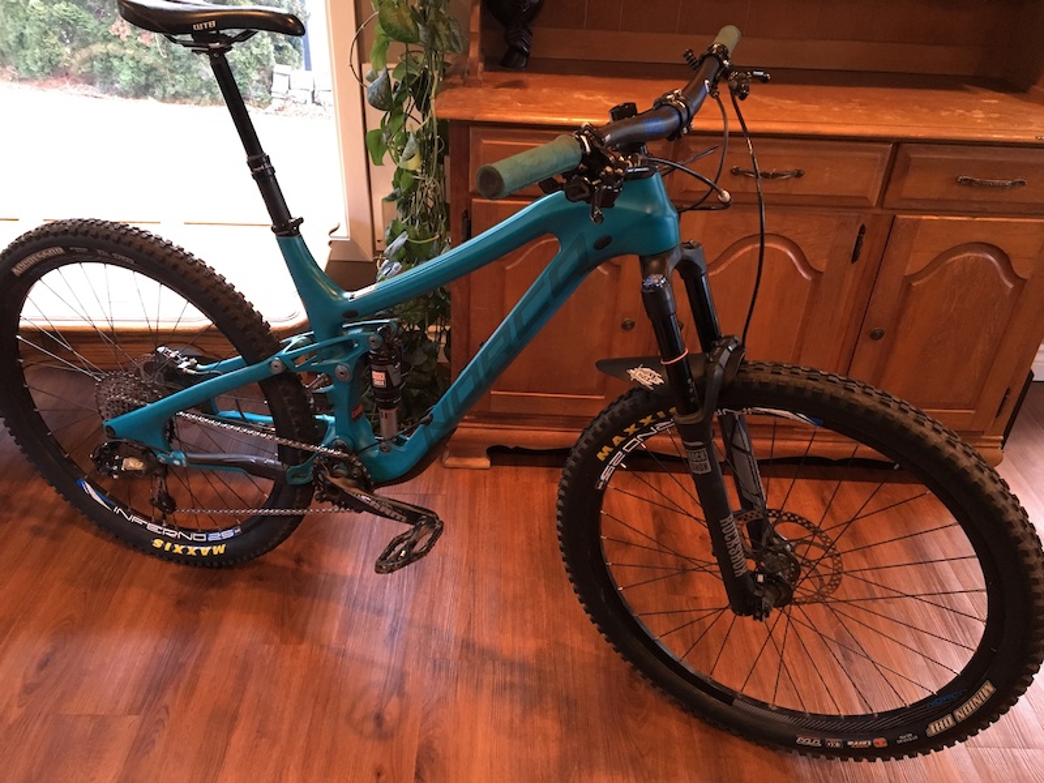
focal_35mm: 29
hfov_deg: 61.7
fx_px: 875
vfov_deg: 48.2
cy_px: 392
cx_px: 522
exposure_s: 1/17
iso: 200
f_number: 2.2
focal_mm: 4.15
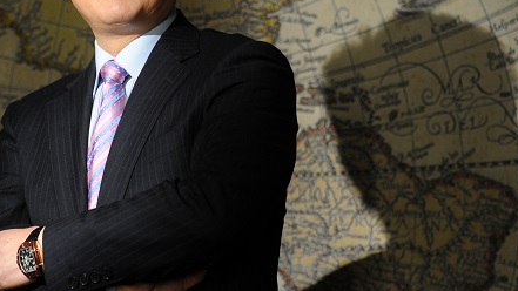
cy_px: 44
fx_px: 2637
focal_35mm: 192
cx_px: 273
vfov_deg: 6.3
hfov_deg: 11.2
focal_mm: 95
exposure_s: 1/100
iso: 1000
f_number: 3.2
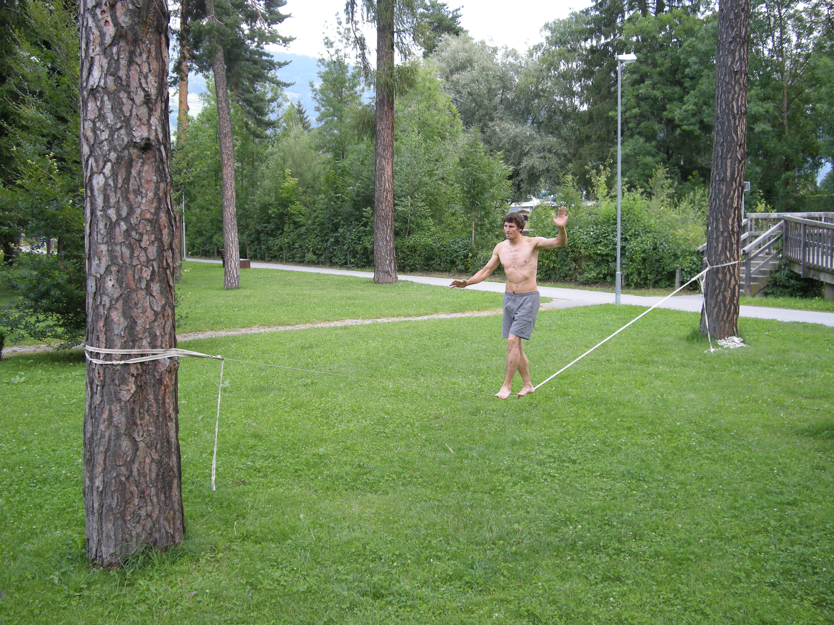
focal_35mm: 37
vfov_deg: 38.7
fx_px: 891
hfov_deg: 50.1
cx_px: 417
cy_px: 312
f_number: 2.8
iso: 64
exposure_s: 1/140
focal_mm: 7.9
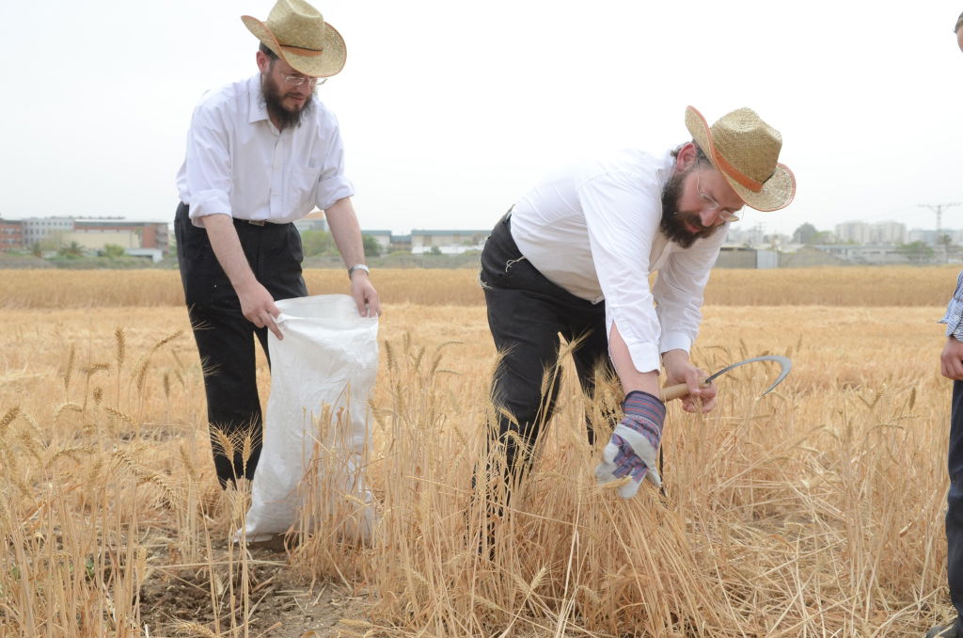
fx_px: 1121
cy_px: 319
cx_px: 482
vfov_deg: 31.7
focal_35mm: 42
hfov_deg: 46.5
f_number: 5.6
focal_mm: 28
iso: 320
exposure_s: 1/640
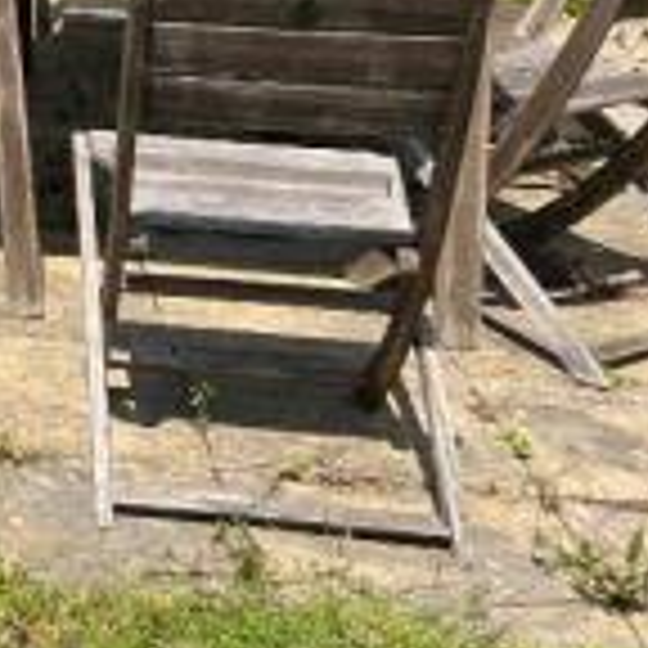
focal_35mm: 93
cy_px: -223
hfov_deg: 15.4
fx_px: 1970
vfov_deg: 17.4
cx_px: -605
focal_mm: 5.7
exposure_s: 1/3165
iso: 50
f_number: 1.5
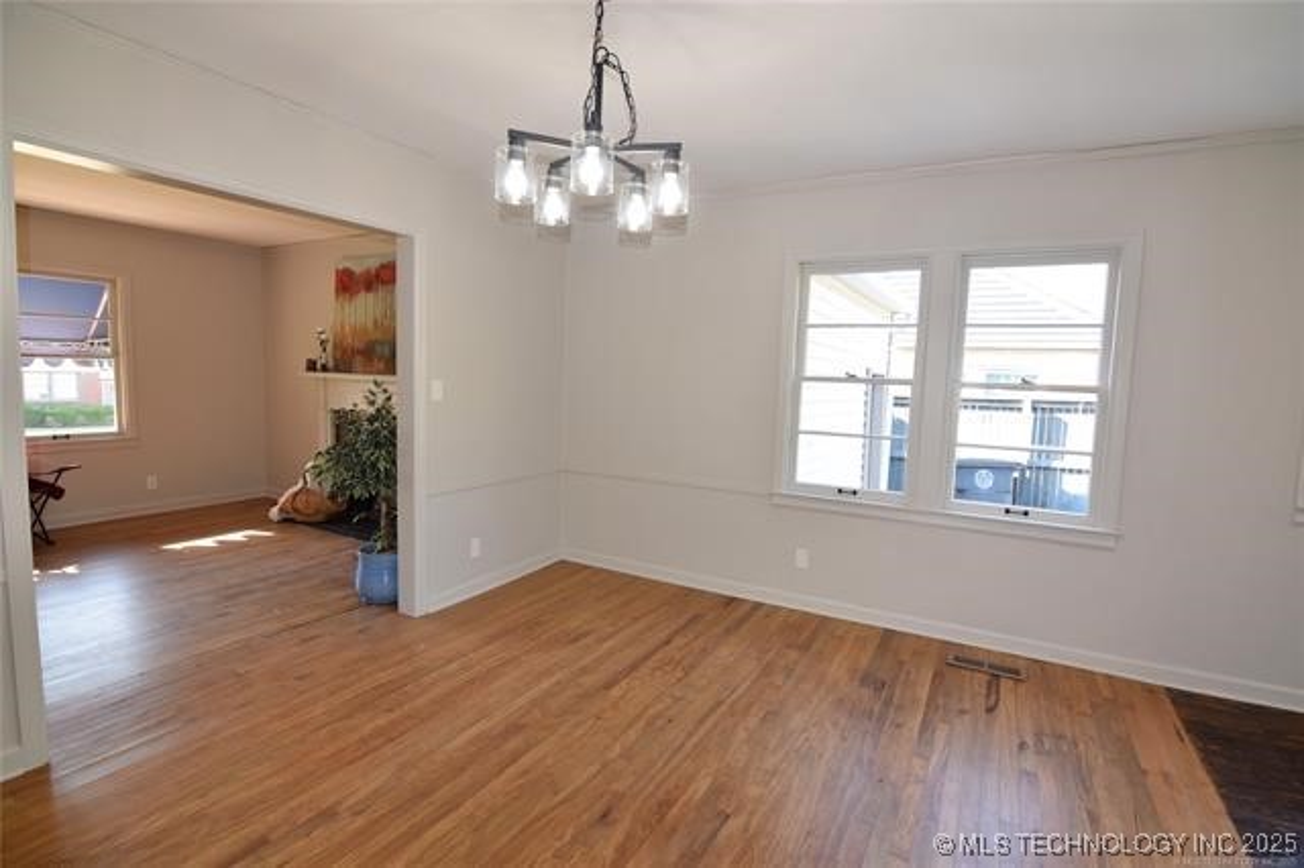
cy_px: 434
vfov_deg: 72.0
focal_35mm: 16
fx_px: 597
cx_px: 652
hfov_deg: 95.0
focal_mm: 11
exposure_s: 1/125
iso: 560
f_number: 5.6
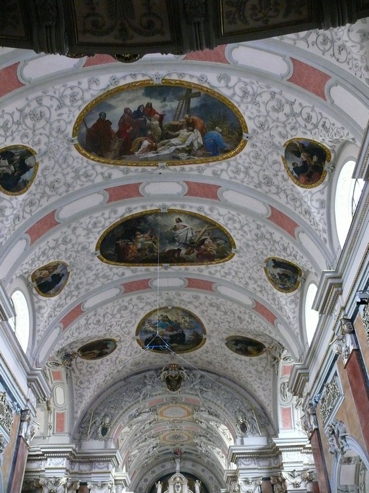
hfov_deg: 40.7
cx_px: 184
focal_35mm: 35
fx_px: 498
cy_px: 246
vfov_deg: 52.6
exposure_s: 1/25
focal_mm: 7.4
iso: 800
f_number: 2.8
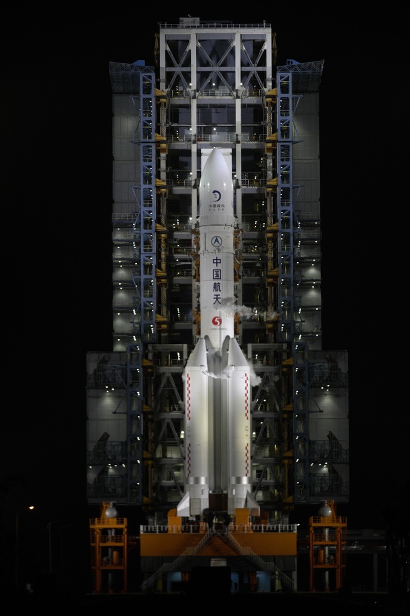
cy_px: 308
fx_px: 3418
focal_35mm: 200
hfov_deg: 6.9
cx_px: 205
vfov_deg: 10.3
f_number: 2.8
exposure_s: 1/800
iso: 1600
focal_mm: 200
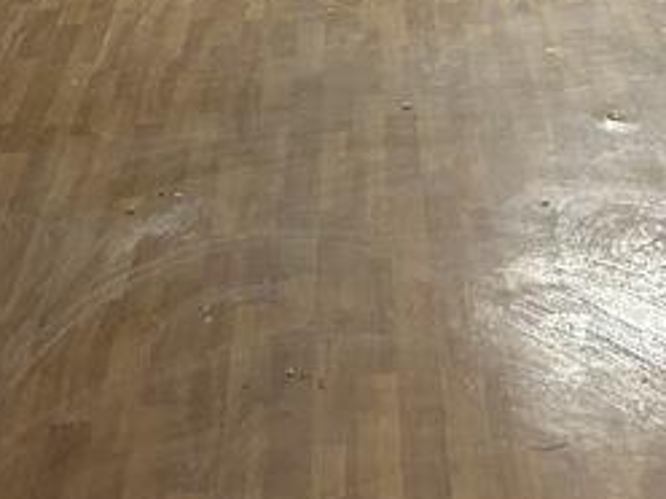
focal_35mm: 84
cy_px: -287
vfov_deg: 15.9
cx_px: 457
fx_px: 1616
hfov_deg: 23.2
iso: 320
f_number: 1.5
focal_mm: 5.7
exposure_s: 1/50
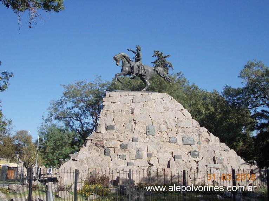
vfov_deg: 33.6
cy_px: 100
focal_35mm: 43
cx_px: 134
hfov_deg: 43.9
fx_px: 334
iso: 80
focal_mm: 6.1
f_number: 6.5
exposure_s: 1/200
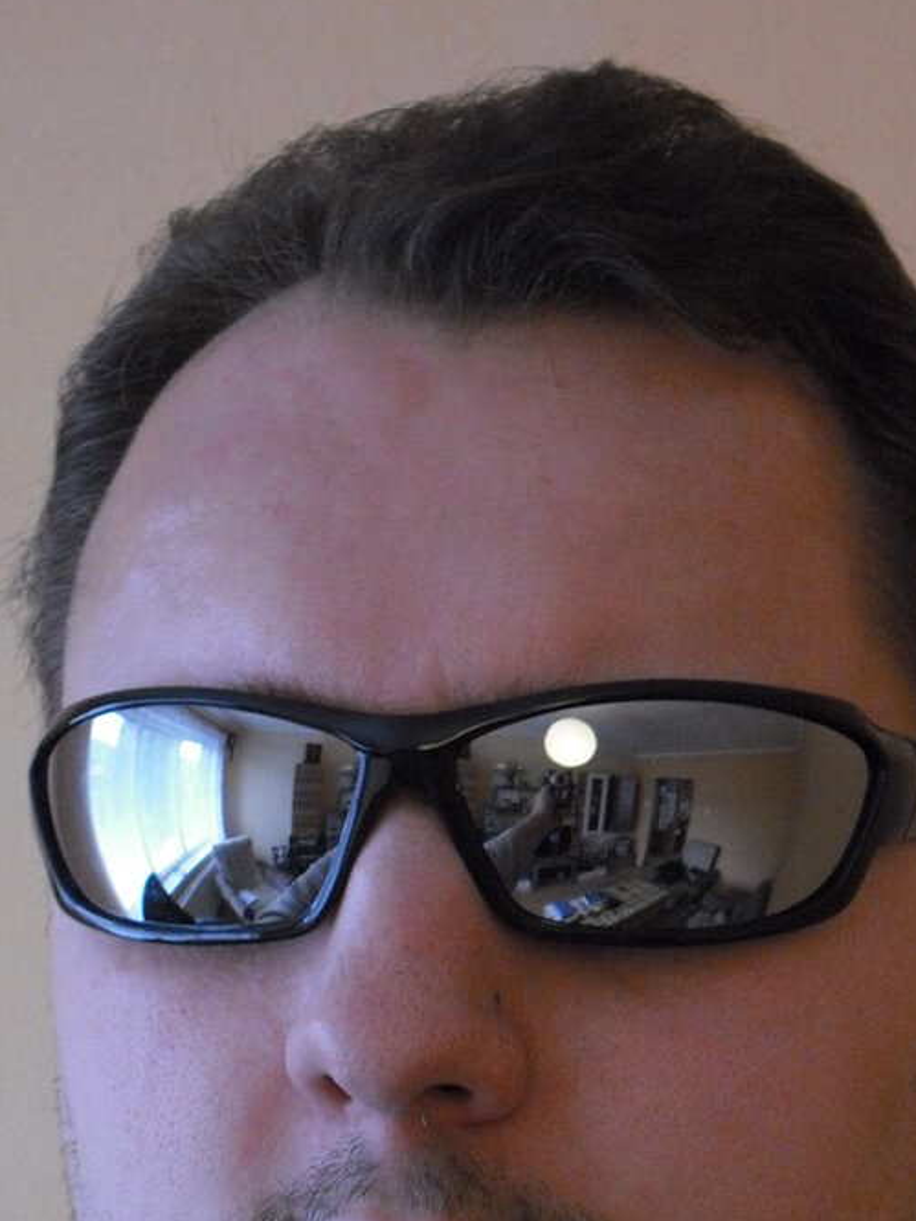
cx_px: 501
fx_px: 2927
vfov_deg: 23.3
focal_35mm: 83
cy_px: 931
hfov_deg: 17.8
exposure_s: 1/100
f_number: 3.1
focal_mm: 7.6
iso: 400
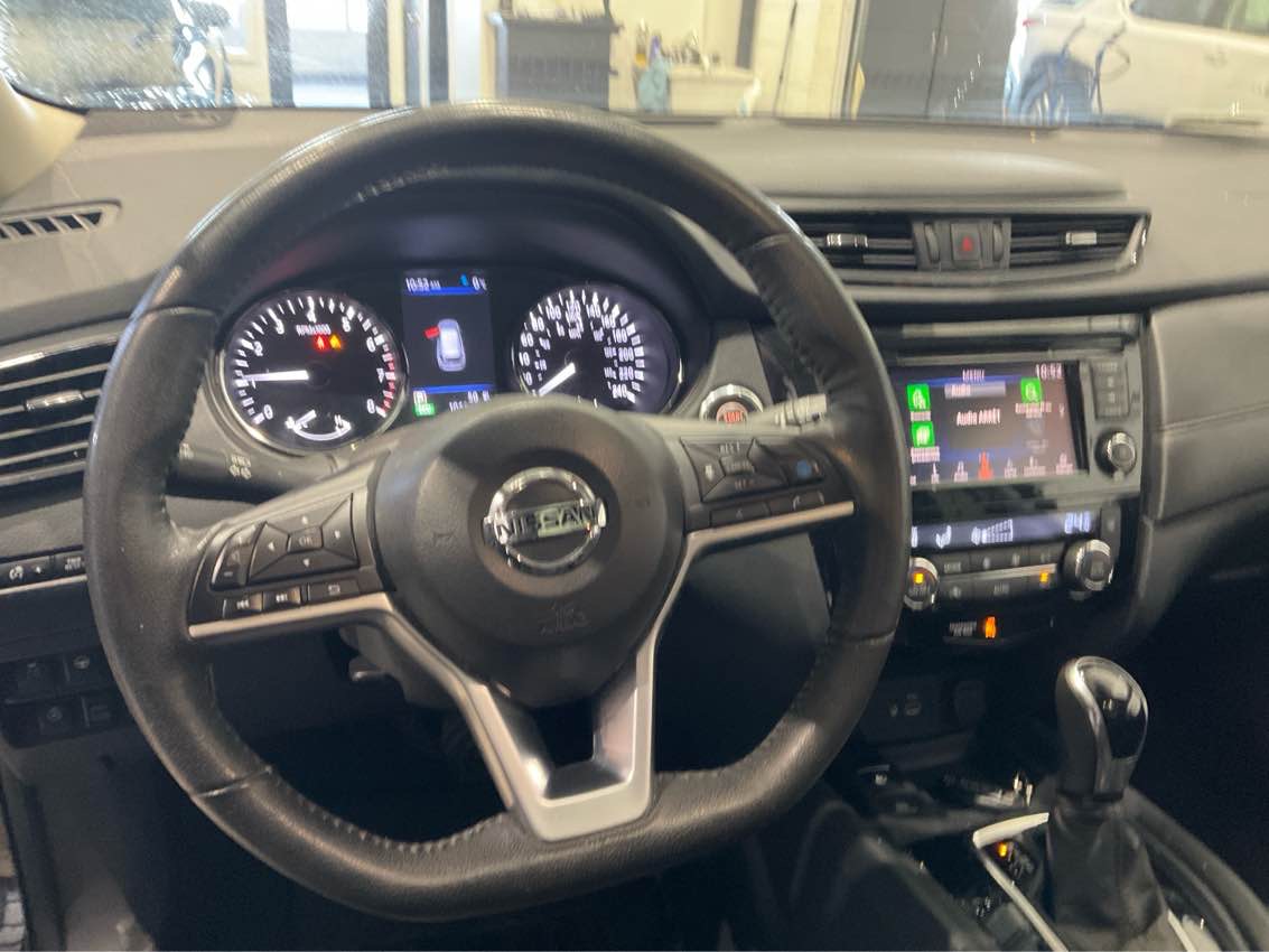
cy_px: 476
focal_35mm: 29
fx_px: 1063
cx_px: 634
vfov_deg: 48.2
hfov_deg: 61.7
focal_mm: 3
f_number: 1.8
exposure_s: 1/33
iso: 250
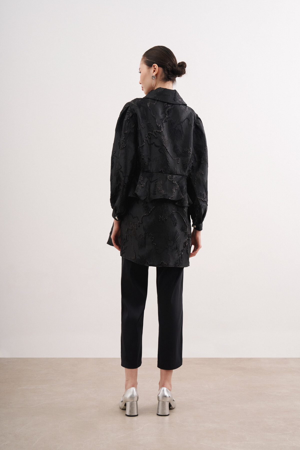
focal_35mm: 58
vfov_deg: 34.5
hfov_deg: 23.4
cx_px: 150
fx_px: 725
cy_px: 225
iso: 400
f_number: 11
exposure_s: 1/160
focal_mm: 58
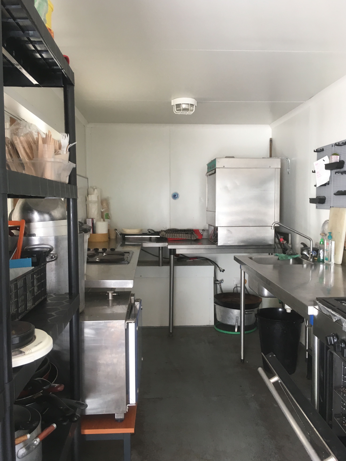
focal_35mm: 29
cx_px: 173
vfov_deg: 61.7
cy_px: 230
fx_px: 386
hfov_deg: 48.2
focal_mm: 4.15
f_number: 2.2
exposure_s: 1/33
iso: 50
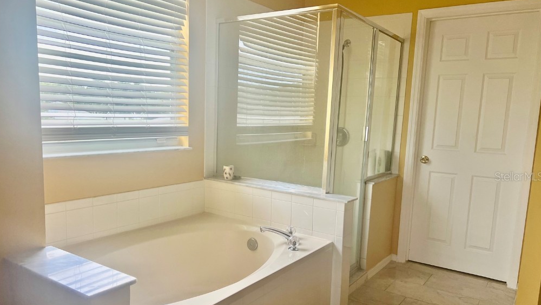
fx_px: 416
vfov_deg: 40.1
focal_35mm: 29
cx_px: 269
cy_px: 176
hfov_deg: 66.1
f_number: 1.5
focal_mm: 5.7
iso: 125
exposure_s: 1/121
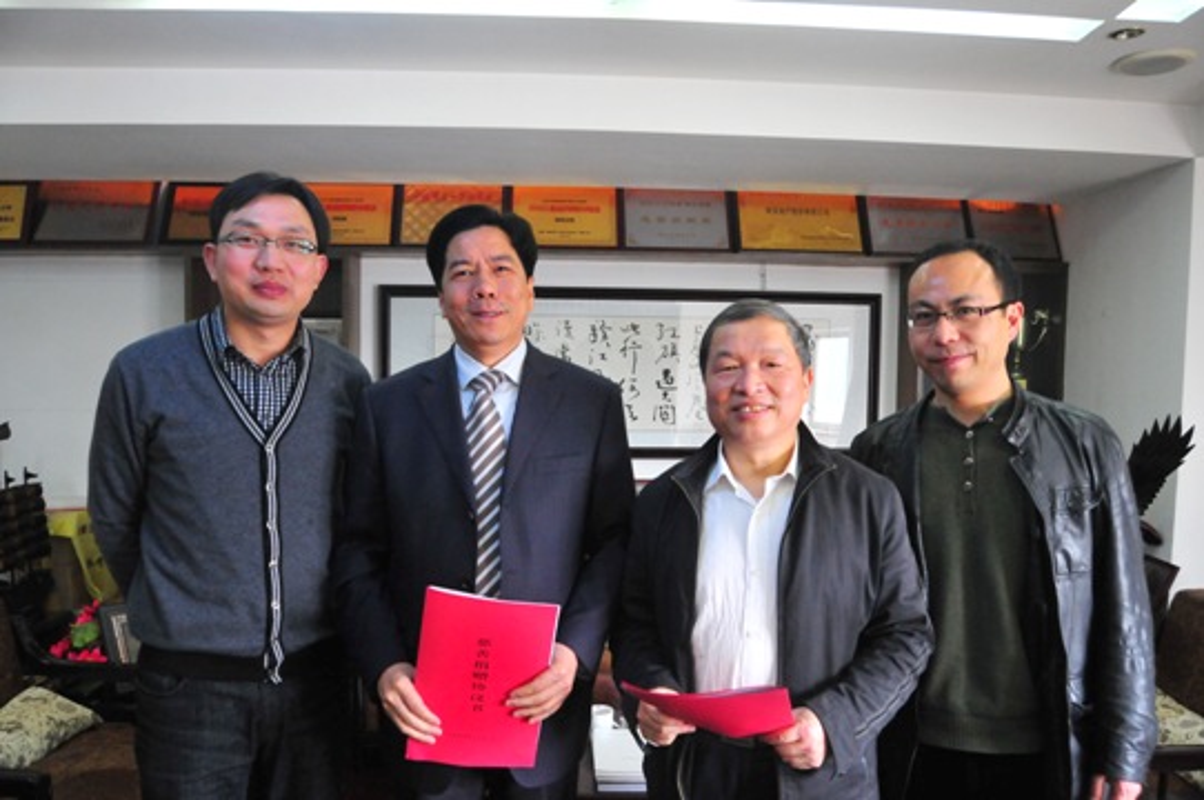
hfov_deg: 67.4
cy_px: 400
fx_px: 902
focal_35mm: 27
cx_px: 602
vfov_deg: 47.8
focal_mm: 18
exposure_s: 1/90
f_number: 4.8
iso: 1600
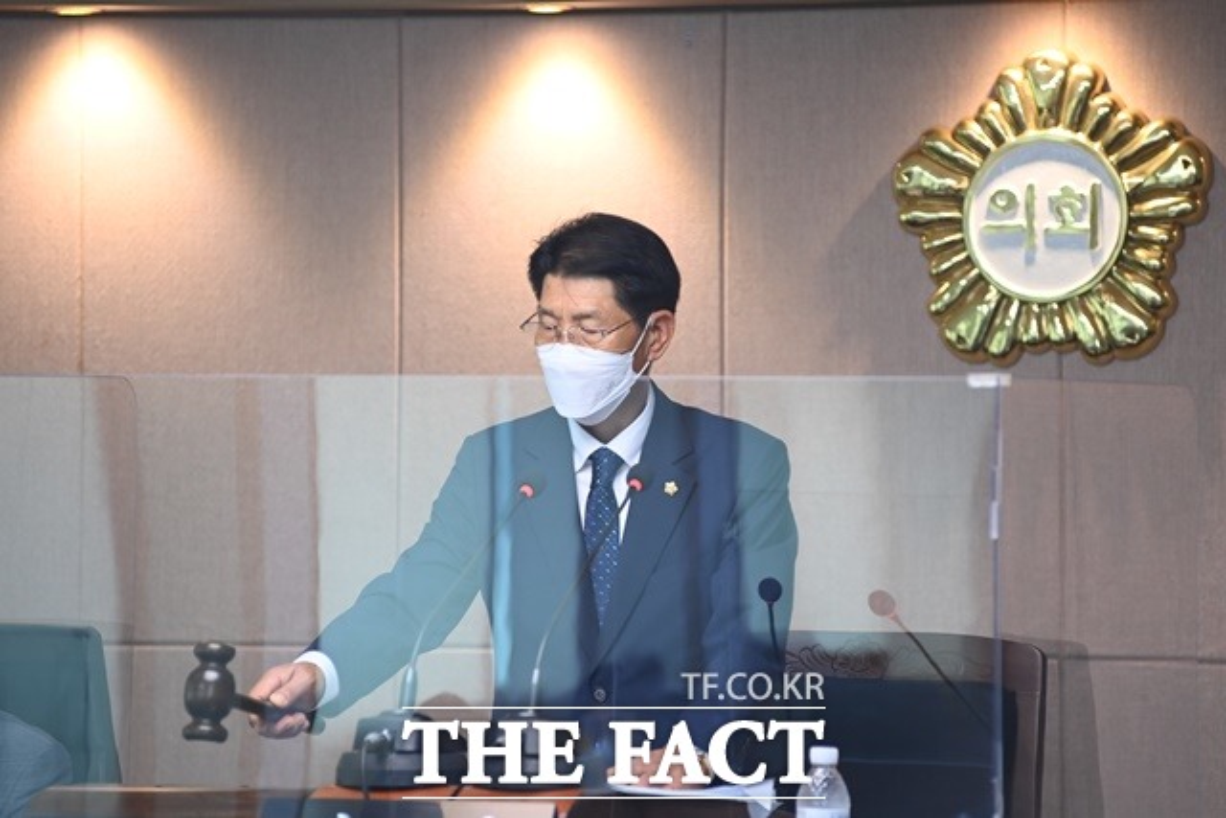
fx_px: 6812
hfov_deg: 10.3
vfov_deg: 6.9
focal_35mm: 200
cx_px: 613
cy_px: 409
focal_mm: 200
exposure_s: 1/160
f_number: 4.5
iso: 1250
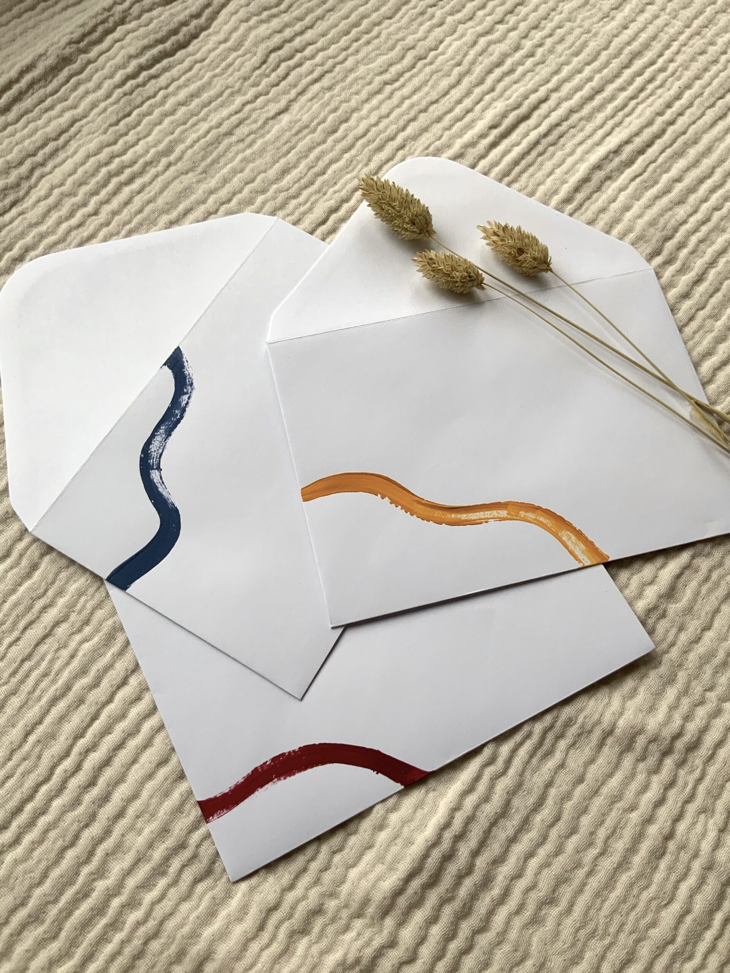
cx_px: 365
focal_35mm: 29
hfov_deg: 48.2
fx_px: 815
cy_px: 486
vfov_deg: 61.7
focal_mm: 3
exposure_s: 1/60
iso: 50
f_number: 1.8
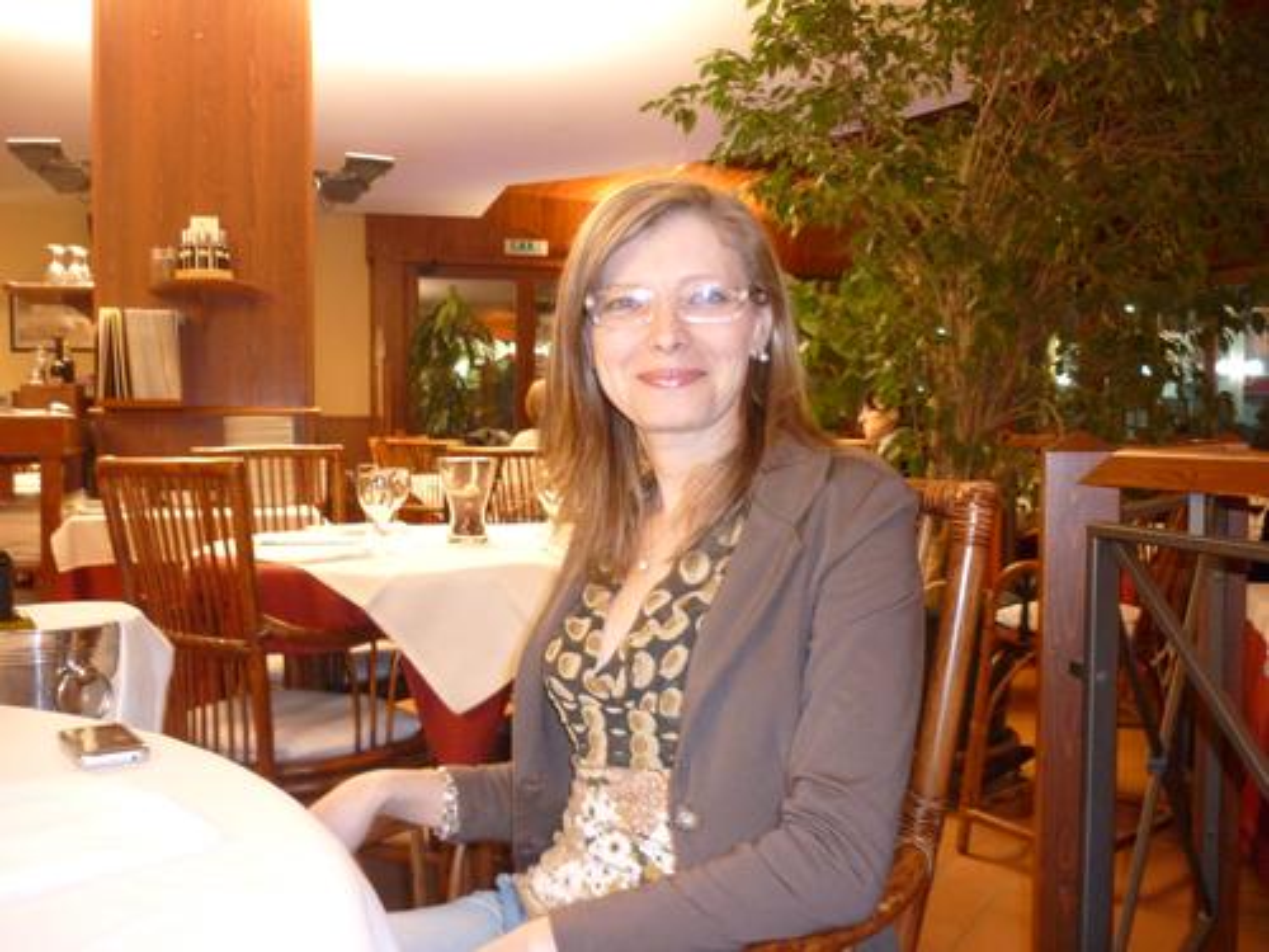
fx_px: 1210
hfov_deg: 55.4
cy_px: 476
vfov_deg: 42.9
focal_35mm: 33
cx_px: 634
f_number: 2.8
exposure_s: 1/10
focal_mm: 5.5
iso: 400
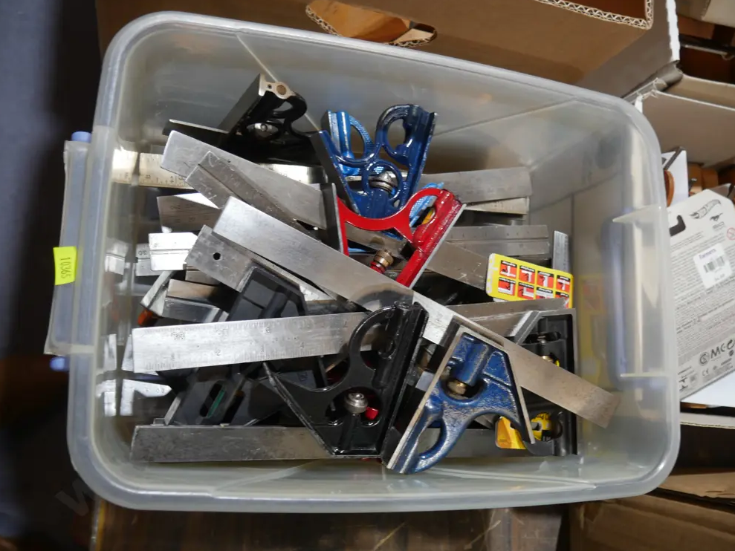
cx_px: 367
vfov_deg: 48.2
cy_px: 281
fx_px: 616
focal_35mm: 29
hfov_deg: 61.7
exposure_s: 1/60
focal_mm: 14
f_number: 3.5
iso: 250
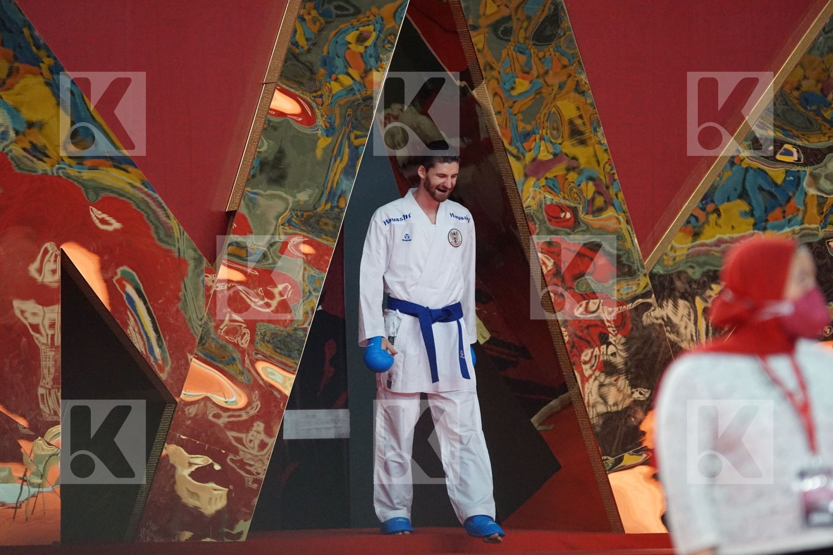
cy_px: 278
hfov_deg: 6.9
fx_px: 6941
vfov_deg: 4.6
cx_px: 416
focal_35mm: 300
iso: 3200
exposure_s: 1/800
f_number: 2.8
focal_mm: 200
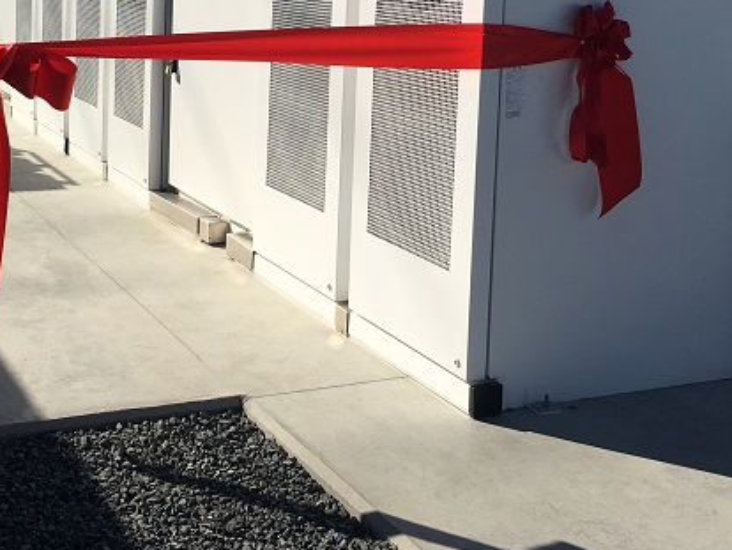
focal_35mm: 56
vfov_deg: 25.2
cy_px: 42
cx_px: 267
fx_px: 1185
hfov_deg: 34.1
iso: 25
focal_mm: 4.15
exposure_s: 1/3497
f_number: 2.2
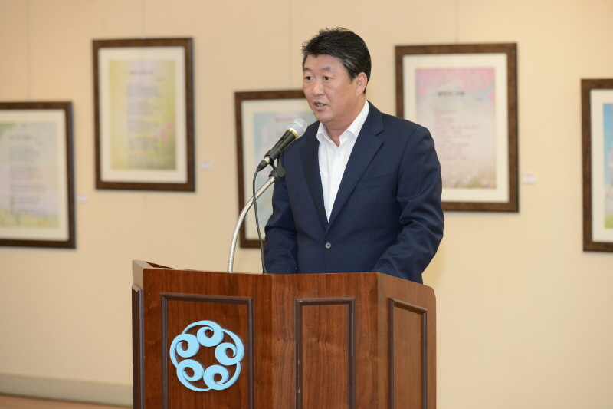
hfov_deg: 16.4
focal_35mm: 125
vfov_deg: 11.0
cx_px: 306
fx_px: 2128
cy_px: 204
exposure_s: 1/125
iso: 1250
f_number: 4
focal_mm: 125
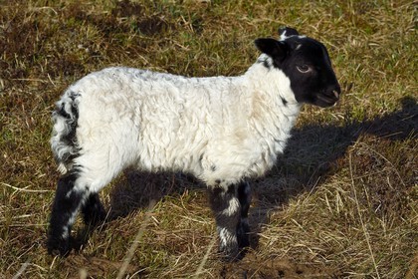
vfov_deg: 6.9
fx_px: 2322
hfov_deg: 10.3
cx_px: 209
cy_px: 140
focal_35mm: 200
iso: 200
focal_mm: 200
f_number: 16
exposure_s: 1/250
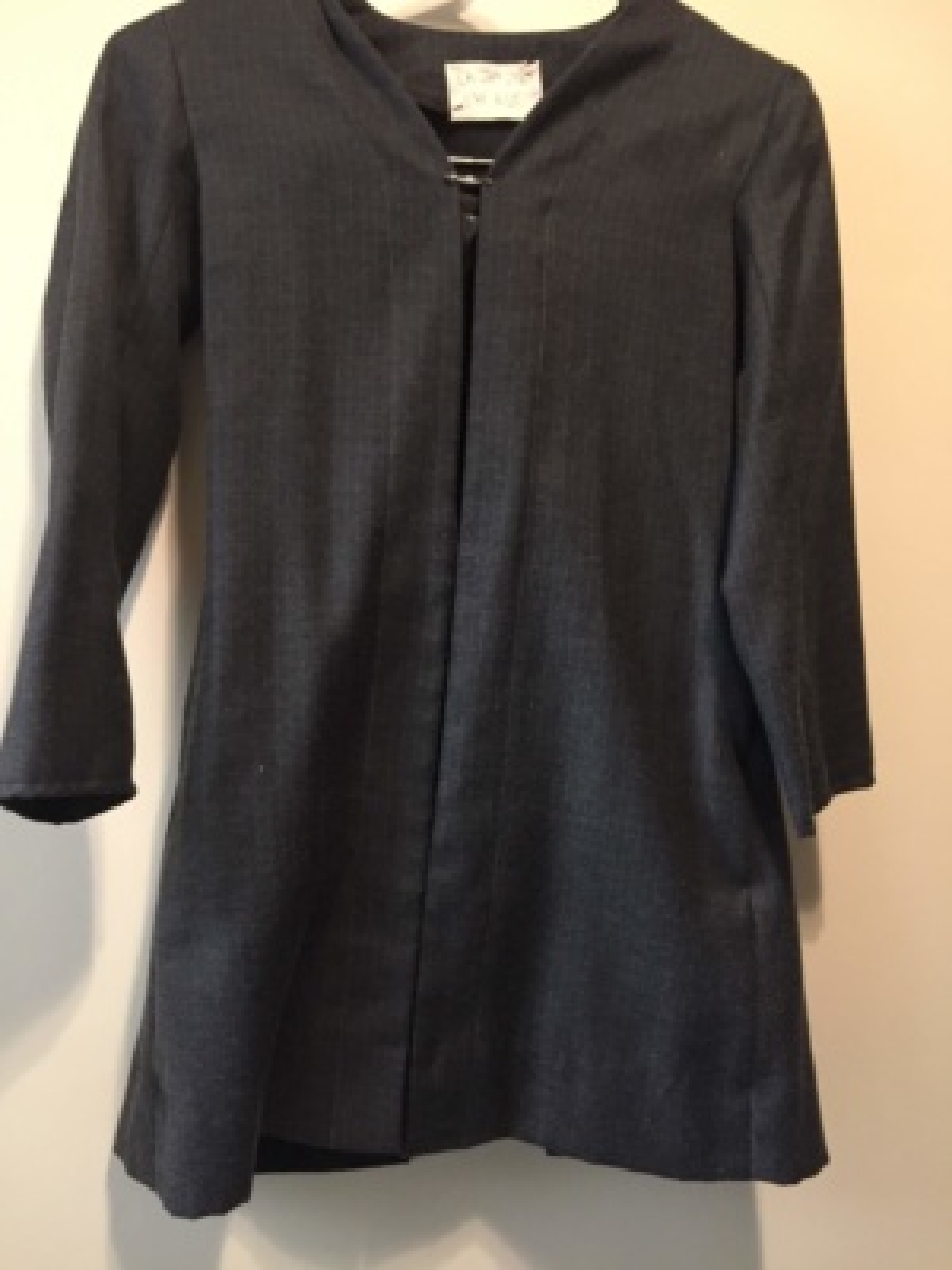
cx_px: 476
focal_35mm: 29
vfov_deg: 61.7
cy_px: 635
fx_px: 1063
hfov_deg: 48.2
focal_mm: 4.15
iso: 250
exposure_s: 1/15
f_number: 2.2
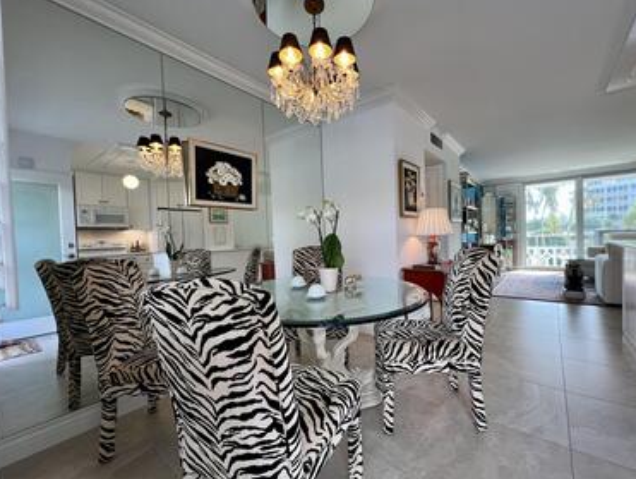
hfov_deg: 101.9
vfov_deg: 85.8
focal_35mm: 14
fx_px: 257
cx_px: 334
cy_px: 244
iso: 100
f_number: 1.8
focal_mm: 1.57
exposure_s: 1/120
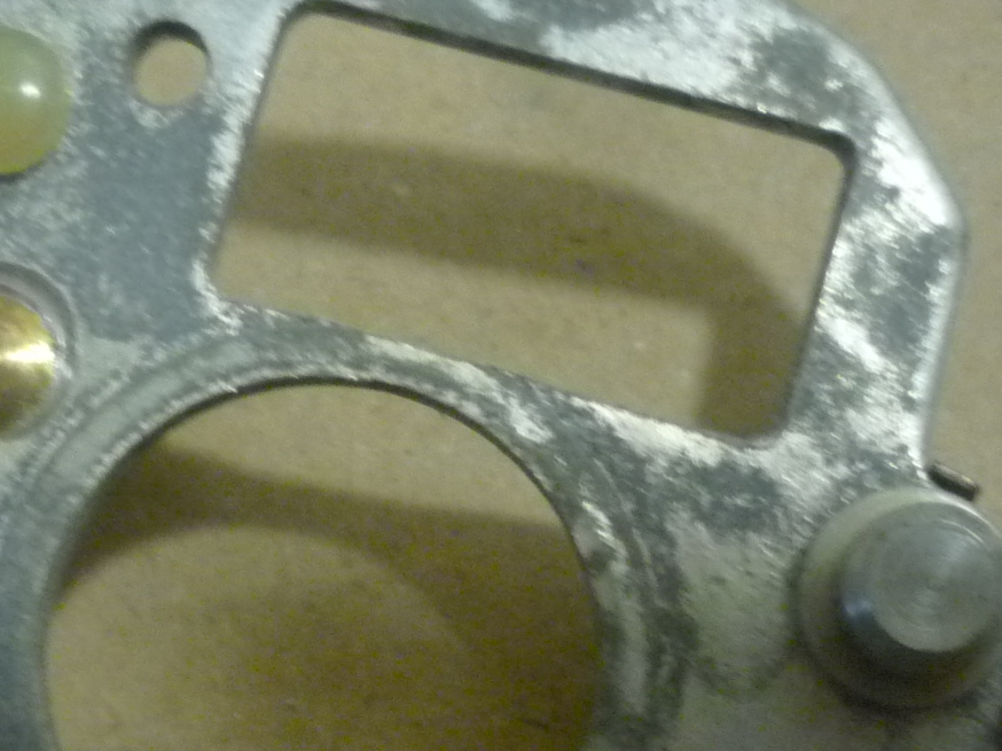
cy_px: 670
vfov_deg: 19.3
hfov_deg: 25.9
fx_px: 2170
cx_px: 377
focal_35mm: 75
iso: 400
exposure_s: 1/8
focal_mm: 5.2
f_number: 3.3
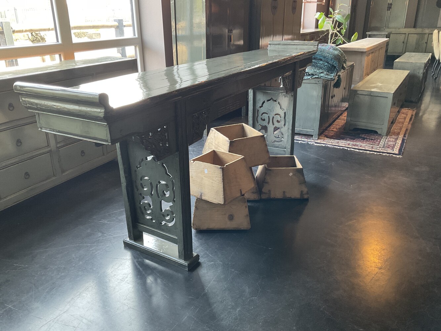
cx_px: 220
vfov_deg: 48.2
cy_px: 166
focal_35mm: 29
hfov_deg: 61.7
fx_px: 369
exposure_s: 1/50
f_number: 1.8
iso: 100
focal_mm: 3
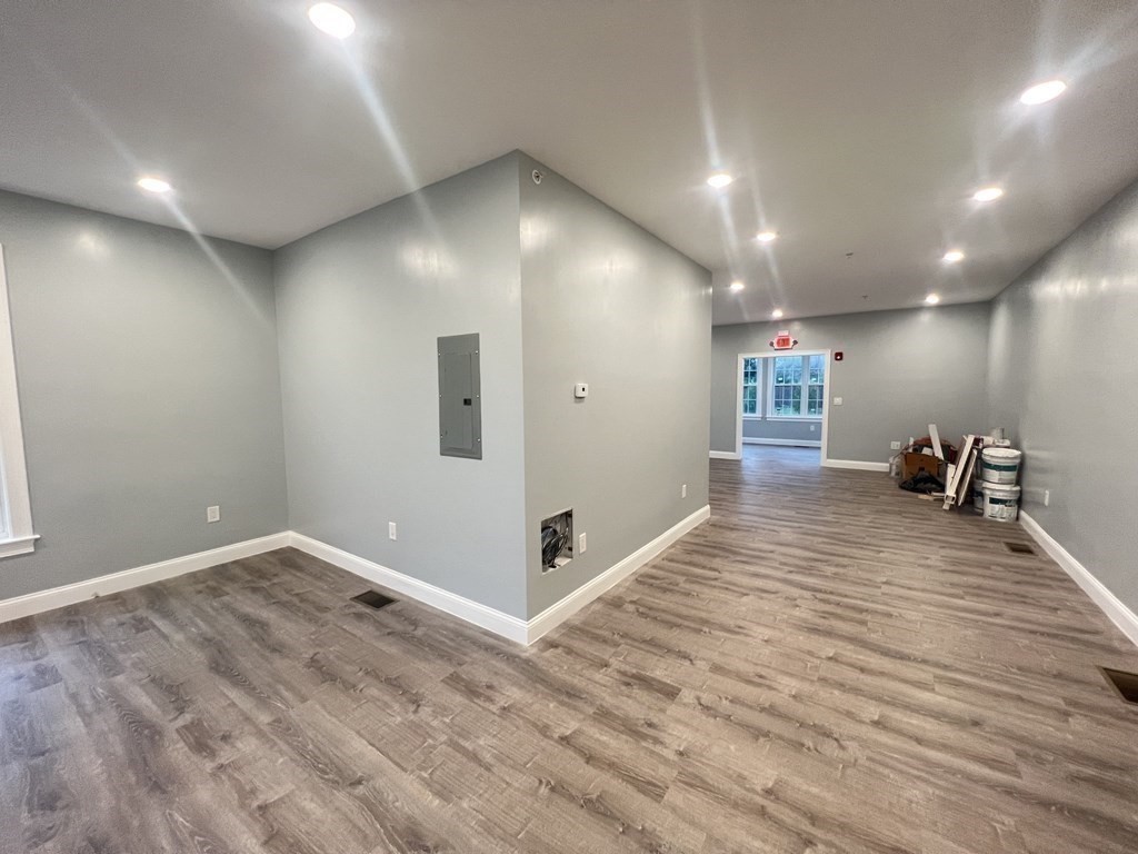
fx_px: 427
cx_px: 569
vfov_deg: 89.9
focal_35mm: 13
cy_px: 427
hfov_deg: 106.2
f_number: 1.8
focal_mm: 1.57
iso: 200
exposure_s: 1/60
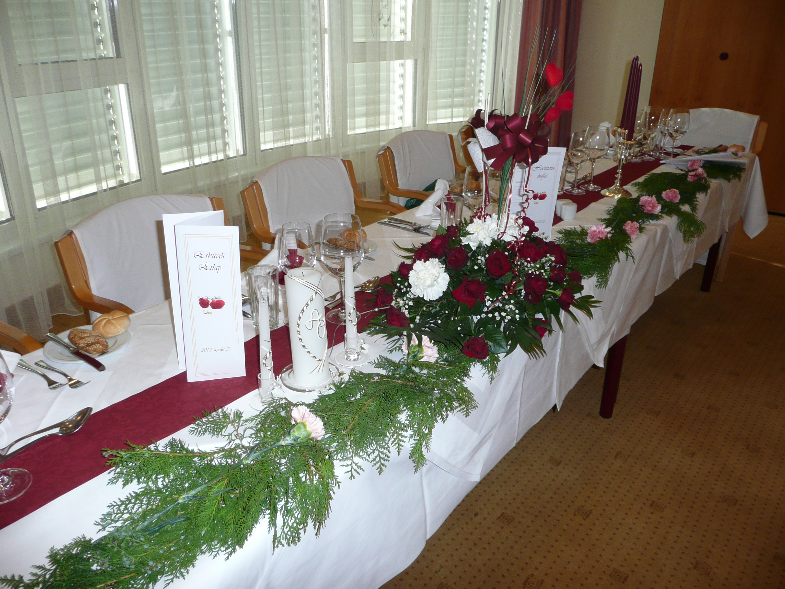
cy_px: 294
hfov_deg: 63.4
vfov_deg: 49.7
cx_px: 392
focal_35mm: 28
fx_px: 635
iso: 125
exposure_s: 1/30
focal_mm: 4.6
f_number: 3.3
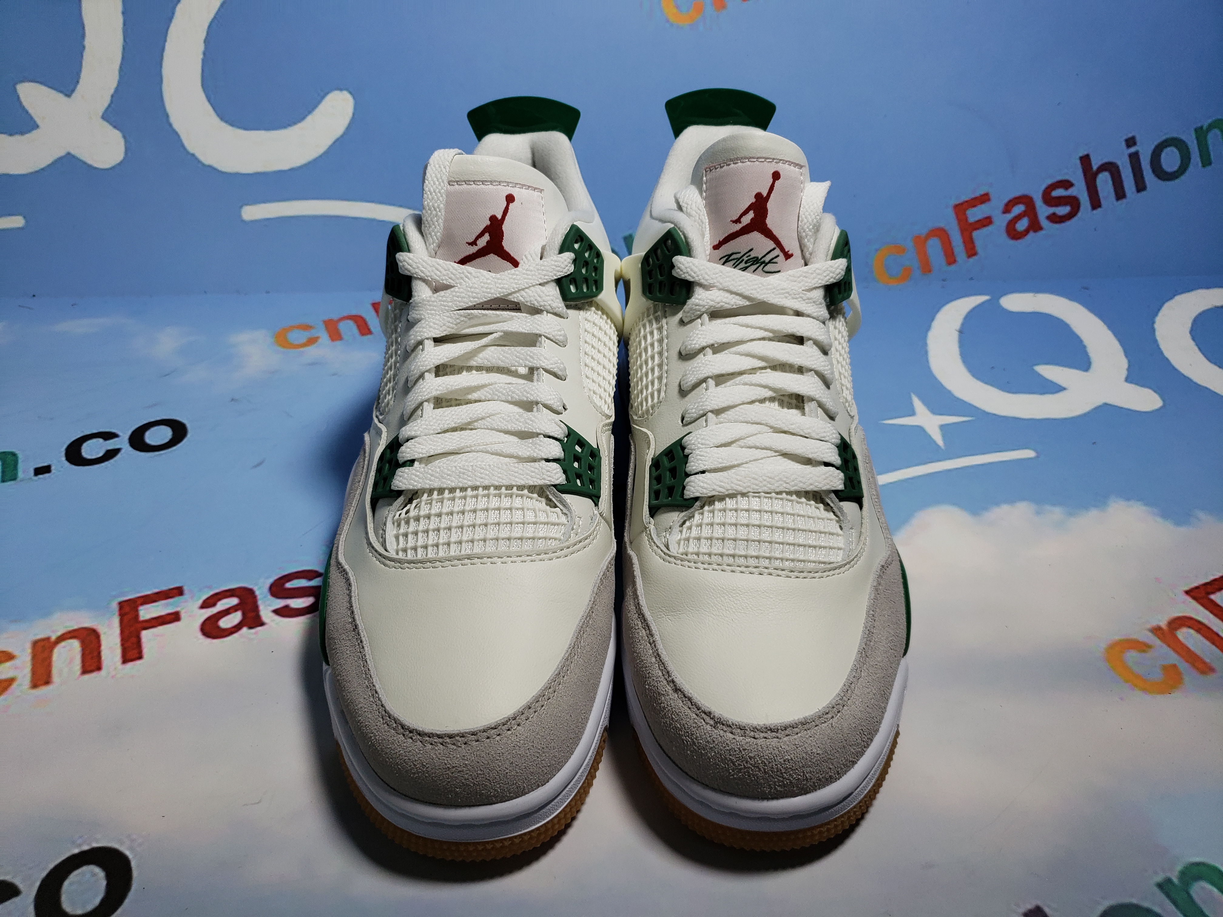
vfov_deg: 53.1
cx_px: 612
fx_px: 919
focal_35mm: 26
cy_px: 458
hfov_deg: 67.3
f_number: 1.5
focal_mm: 4.3
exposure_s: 1/728
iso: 50
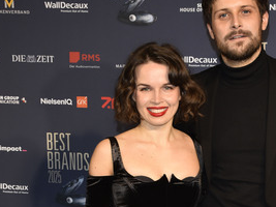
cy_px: 102
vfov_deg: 18.9
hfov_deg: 24.8
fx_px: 622
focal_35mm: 78
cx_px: 202
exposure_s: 1/250
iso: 1250
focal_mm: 48
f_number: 7.1
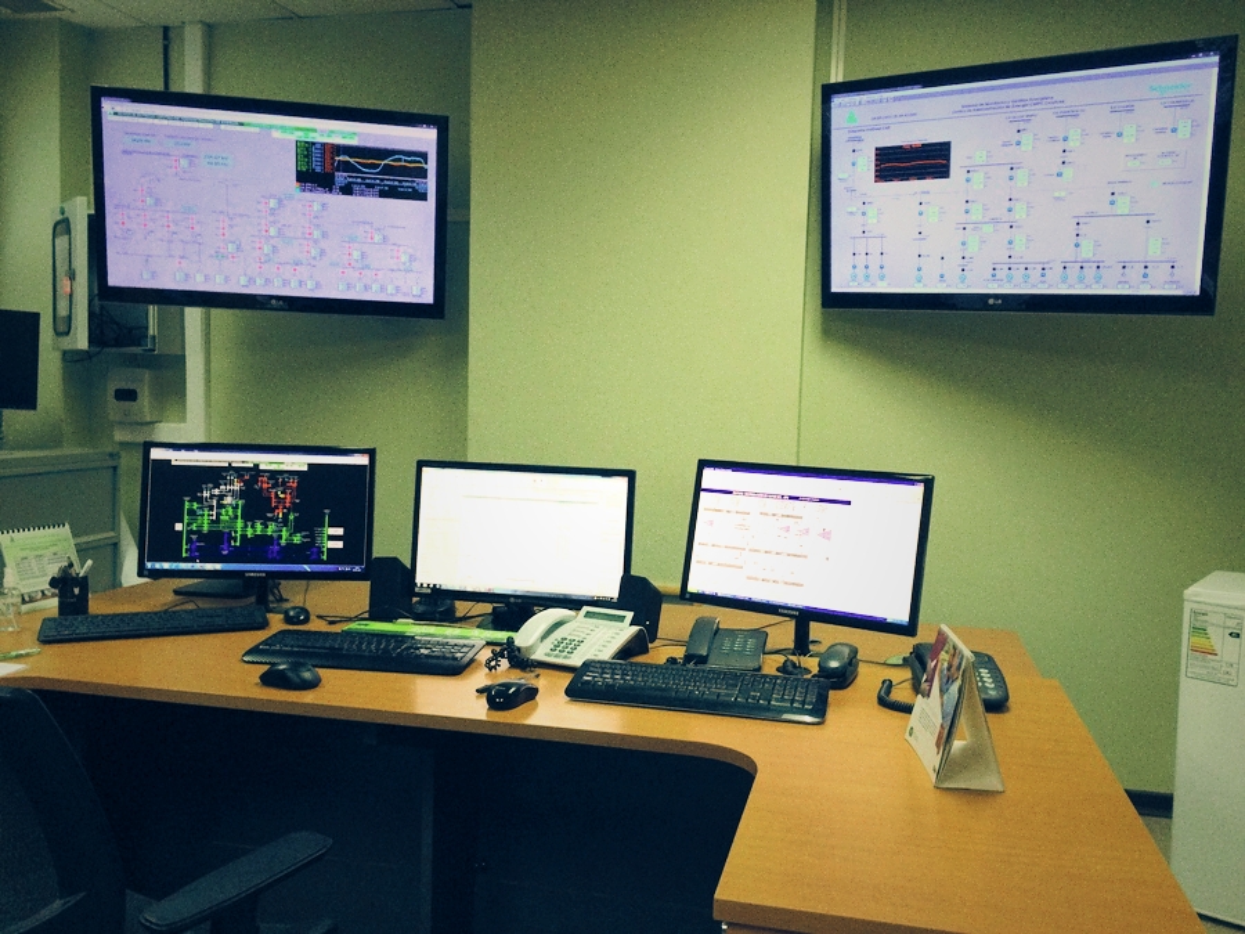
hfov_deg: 61.7
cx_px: 622
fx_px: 1043
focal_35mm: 29
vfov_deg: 48.2
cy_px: 467
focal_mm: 4.15
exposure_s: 1/30
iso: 100
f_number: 2.2
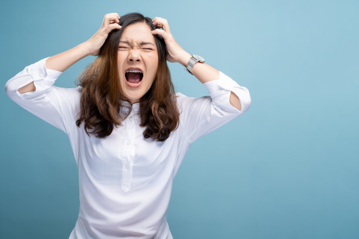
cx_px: 180
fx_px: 519
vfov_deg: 26.0
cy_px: 120
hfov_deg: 38.2
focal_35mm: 52
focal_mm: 52
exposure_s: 1/160
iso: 160
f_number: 10
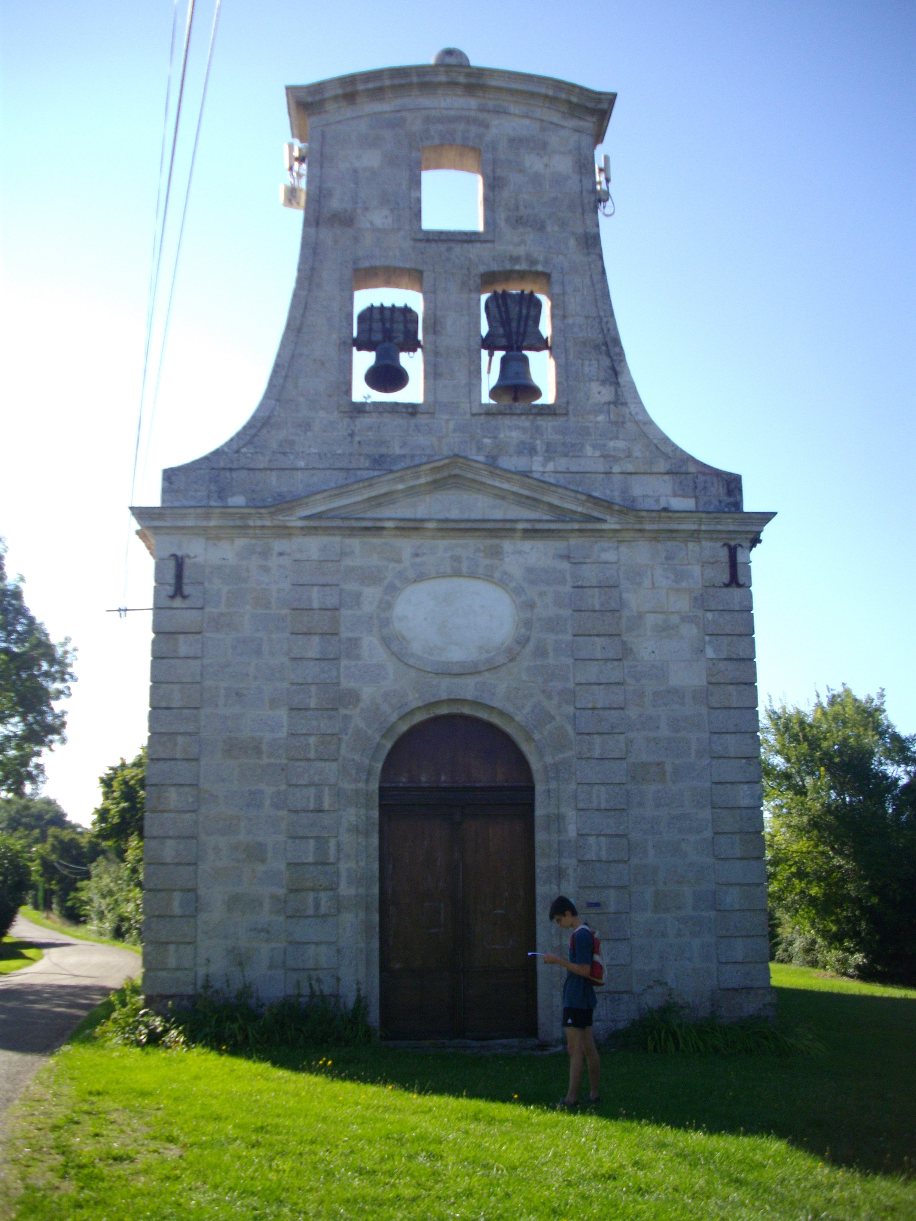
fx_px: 1305
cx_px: 458
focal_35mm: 37
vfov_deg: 50.1
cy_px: 610
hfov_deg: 38.7
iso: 100
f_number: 5.6
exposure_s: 1/200
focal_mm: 6.2
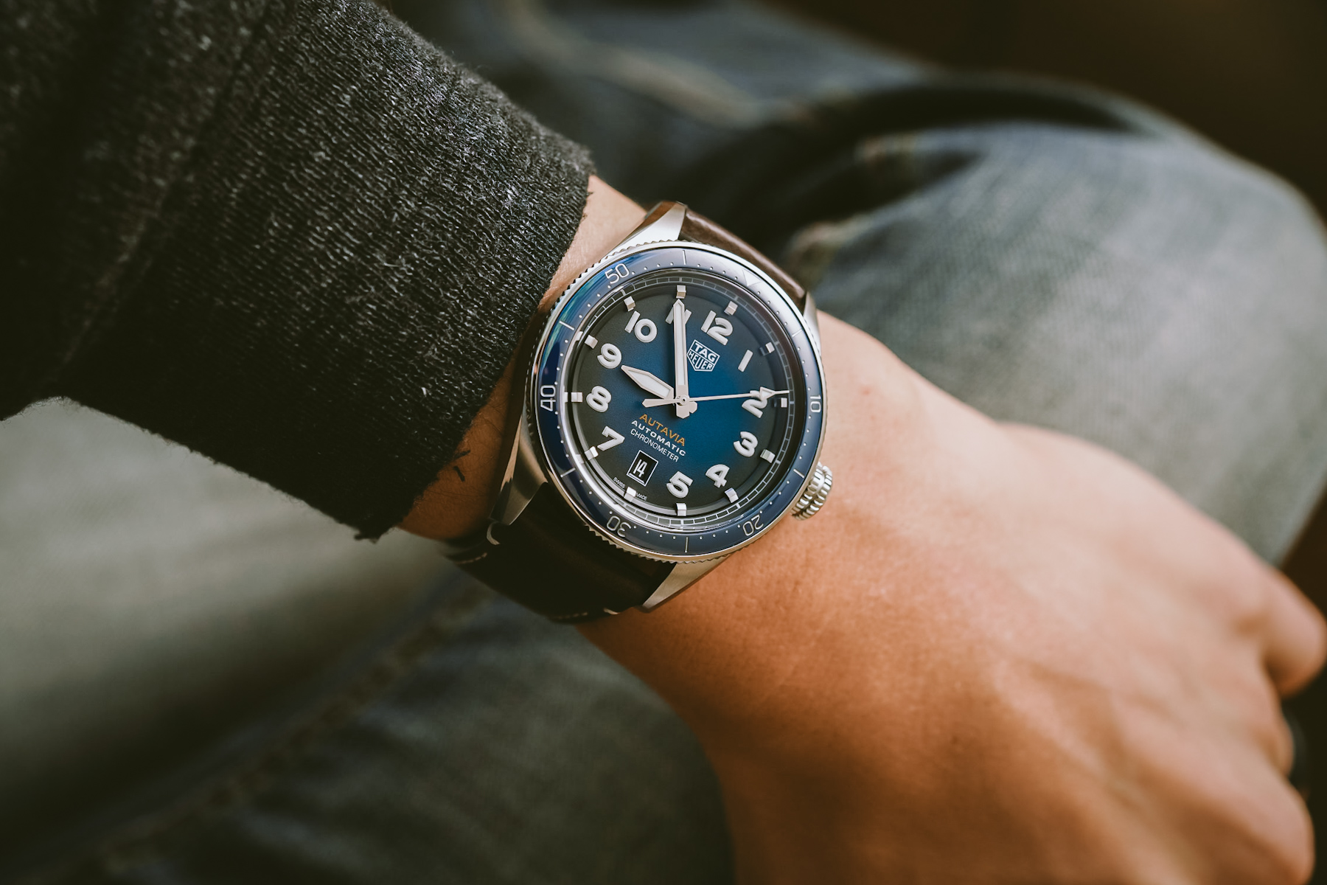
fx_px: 1474
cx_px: 664
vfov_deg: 33.4
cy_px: 442
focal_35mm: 40
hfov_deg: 48.5
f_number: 5
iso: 320
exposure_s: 1/160
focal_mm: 40
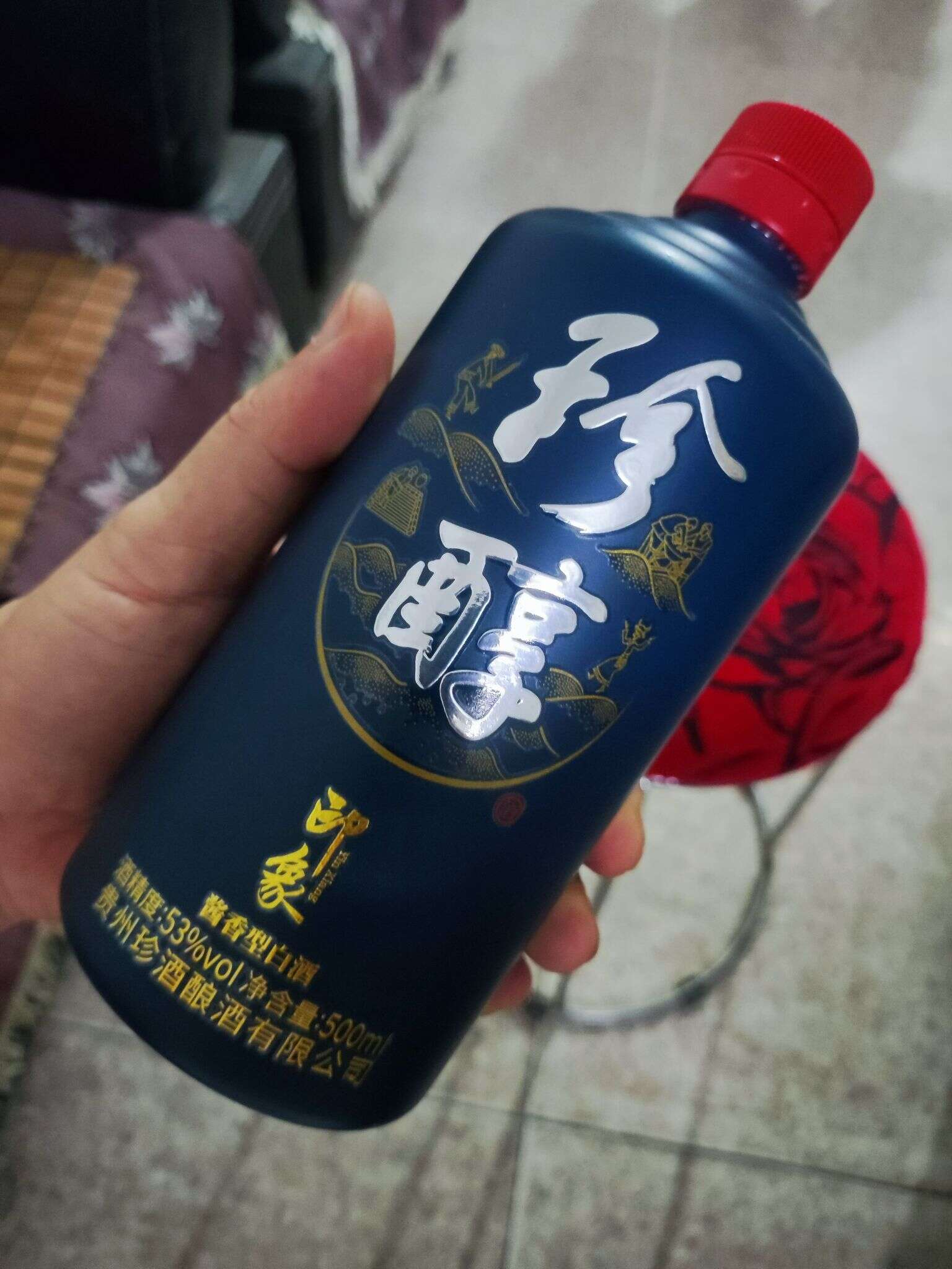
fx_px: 917
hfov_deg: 54.9
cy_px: 634
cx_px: 476
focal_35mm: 25
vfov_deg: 69.4
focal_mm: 4.71
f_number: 1.79
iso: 1563
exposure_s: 1/17.2
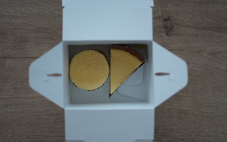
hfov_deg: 37.2
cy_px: 73
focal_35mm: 55
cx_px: 113
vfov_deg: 23.8
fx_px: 337
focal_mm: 35
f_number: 1.8
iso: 1250
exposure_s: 1/500
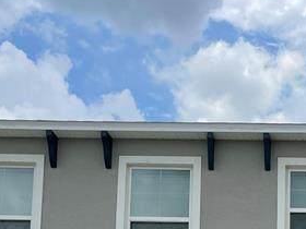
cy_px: 369
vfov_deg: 14.3
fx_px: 840
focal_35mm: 95
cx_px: 365
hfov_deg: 19.5
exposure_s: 1/4717
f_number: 1.6
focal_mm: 5.1
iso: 32
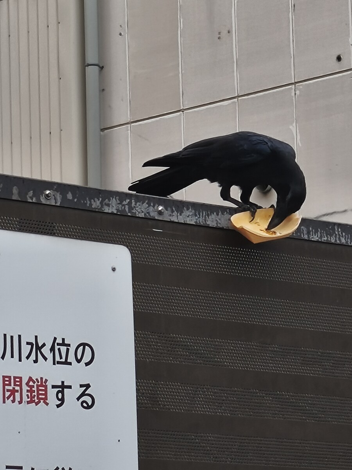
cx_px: 176
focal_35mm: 193
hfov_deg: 7.7
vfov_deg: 10.2
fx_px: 2617
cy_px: 235
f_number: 1.65
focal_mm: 6.18
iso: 125
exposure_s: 1/100
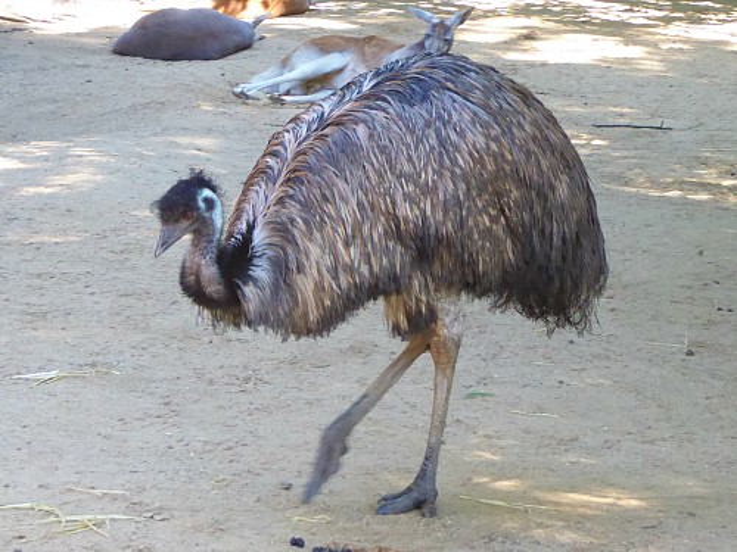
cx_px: 368
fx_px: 2448
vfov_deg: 12.9
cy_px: 276
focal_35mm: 115
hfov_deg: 17.1
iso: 800
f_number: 5.1
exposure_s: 1/80
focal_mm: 20.6
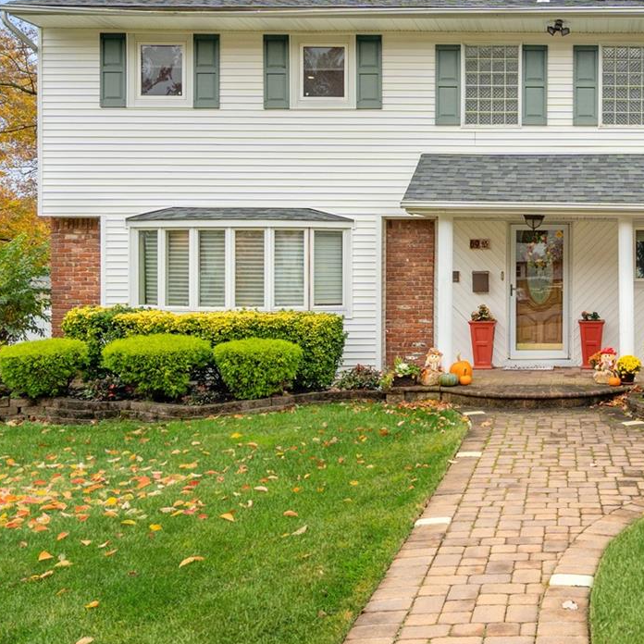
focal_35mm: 40
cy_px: 291
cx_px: 594
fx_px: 842
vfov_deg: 41.8
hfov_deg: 38.6
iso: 640
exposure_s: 1/320
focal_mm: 16
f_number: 6.3
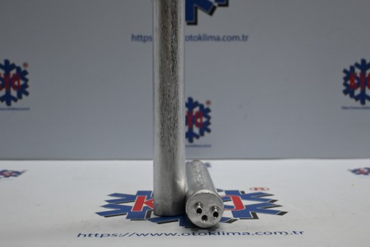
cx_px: 197
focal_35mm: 55
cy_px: 112
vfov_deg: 24.7
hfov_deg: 36.3
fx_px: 564
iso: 720
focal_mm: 32.5
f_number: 5
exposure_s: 1/125
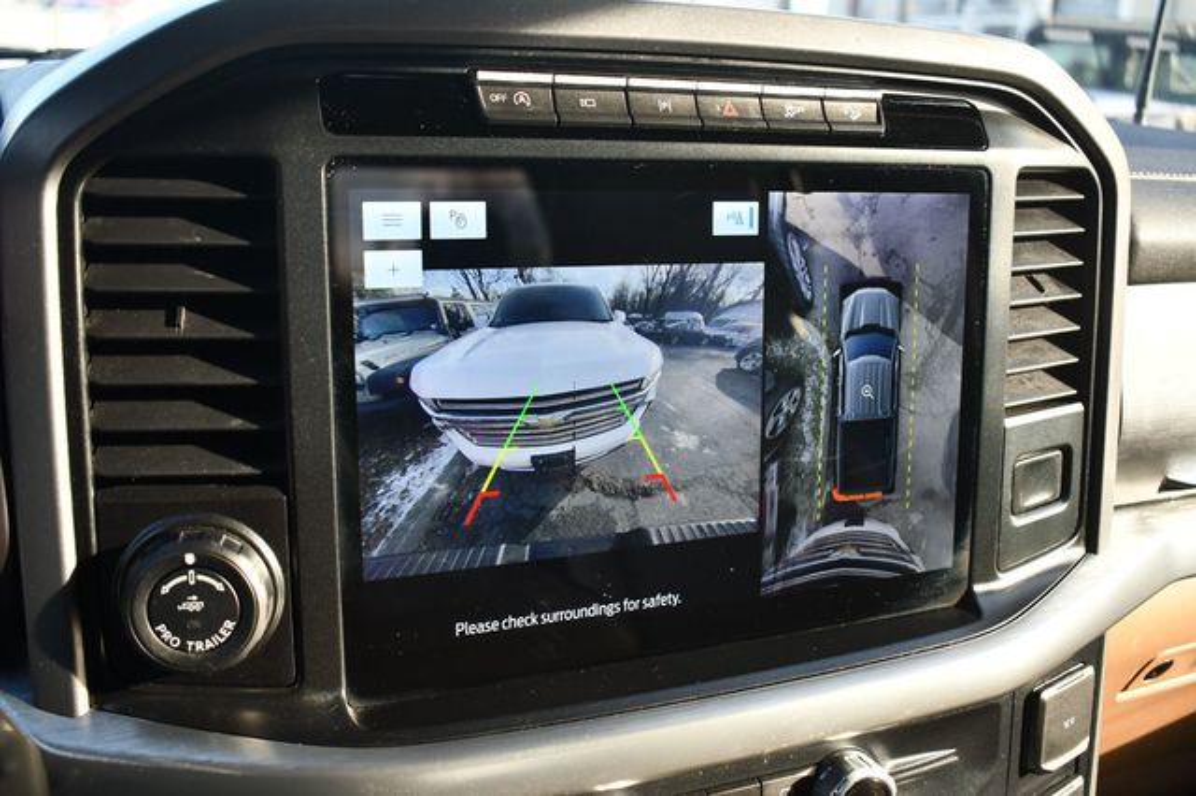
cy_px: 398
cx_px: 598
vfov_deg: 38.8
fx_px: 1129
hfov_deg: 55.8
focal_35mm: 34
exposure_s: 1/250
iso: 450
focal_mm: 23
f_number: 3.8
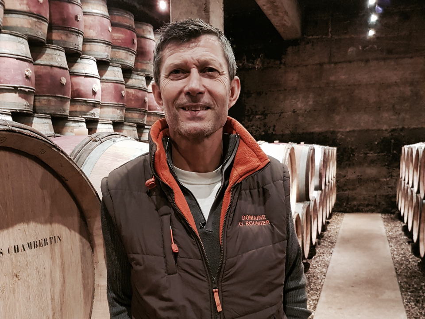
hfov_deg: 67.3
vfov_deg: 53.1
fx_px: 319
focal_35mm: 26
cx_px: 212
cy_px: 160
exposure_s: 1/10
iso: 250
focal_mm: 4.2
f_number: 1.7
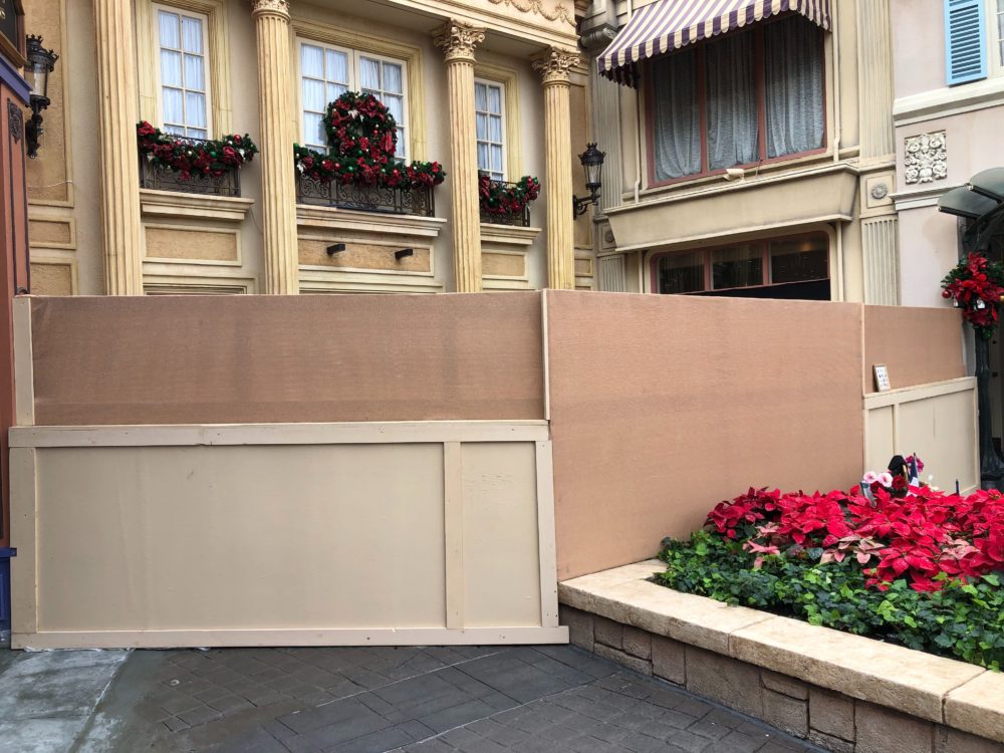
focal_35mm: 28
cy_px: 376
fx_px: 812
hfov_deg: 63.4
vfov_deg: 49.7
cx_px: 502
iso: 20
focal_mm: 3.99
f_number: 1.8
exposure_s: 1/384
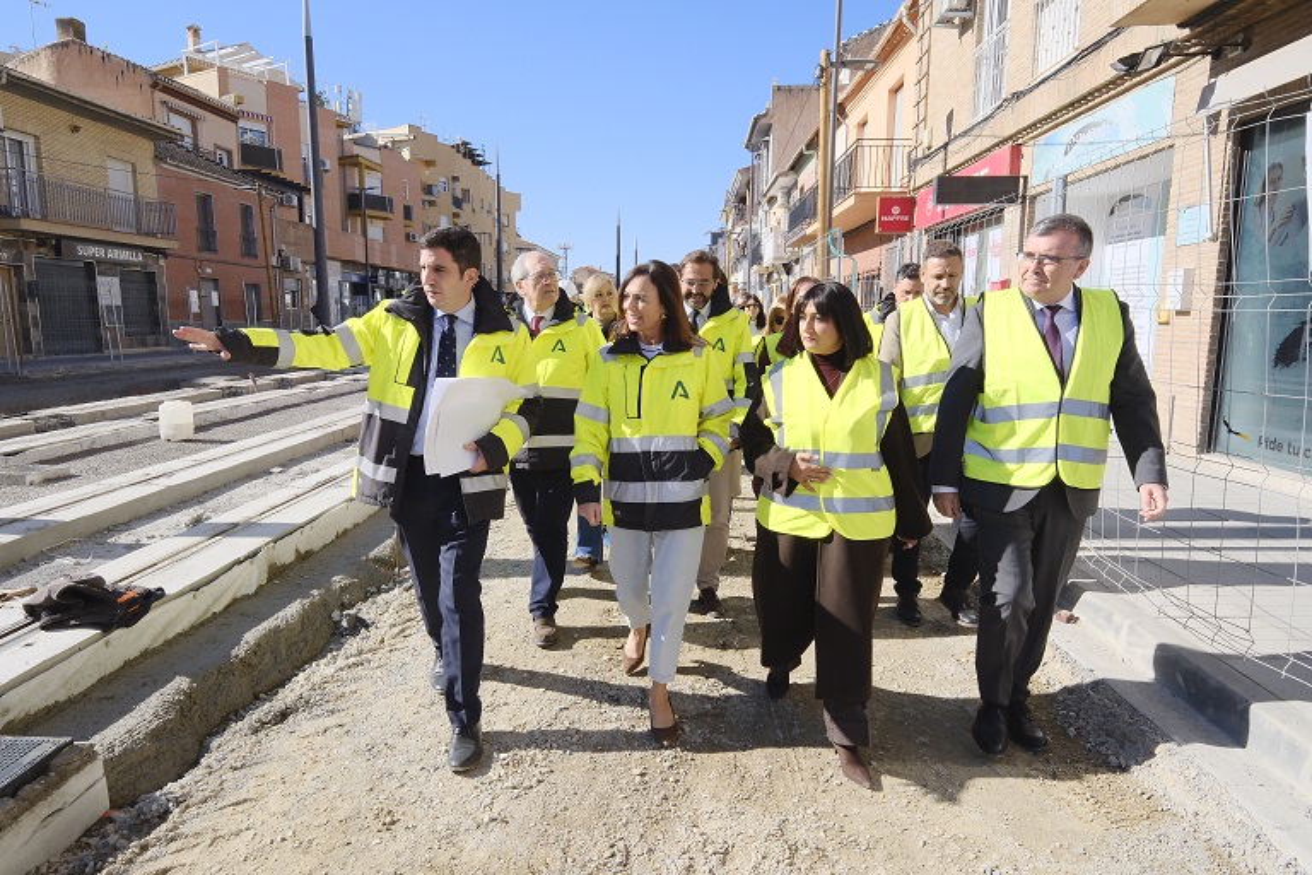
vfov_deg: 55.1
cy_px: 438
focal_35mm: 23
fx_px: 838
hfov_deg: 76.1
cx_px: 656
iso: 1600
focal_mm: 15.1
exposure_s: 1/1000
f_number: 11
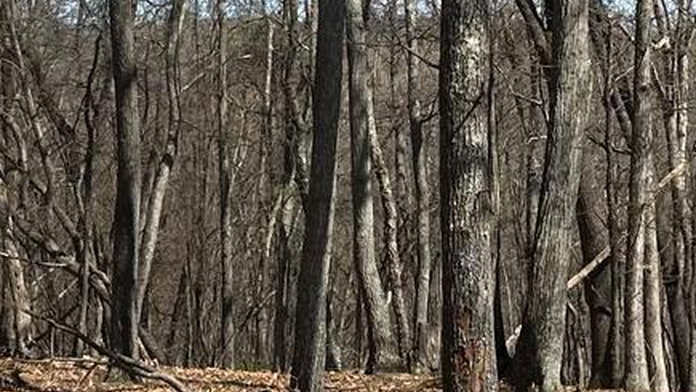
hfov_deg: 17.3
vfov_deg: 9.8
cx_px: 554
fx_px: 2271
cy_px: -35
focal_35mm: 123
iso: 80
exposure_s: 1/2809
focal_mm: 6.86
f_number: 1.78
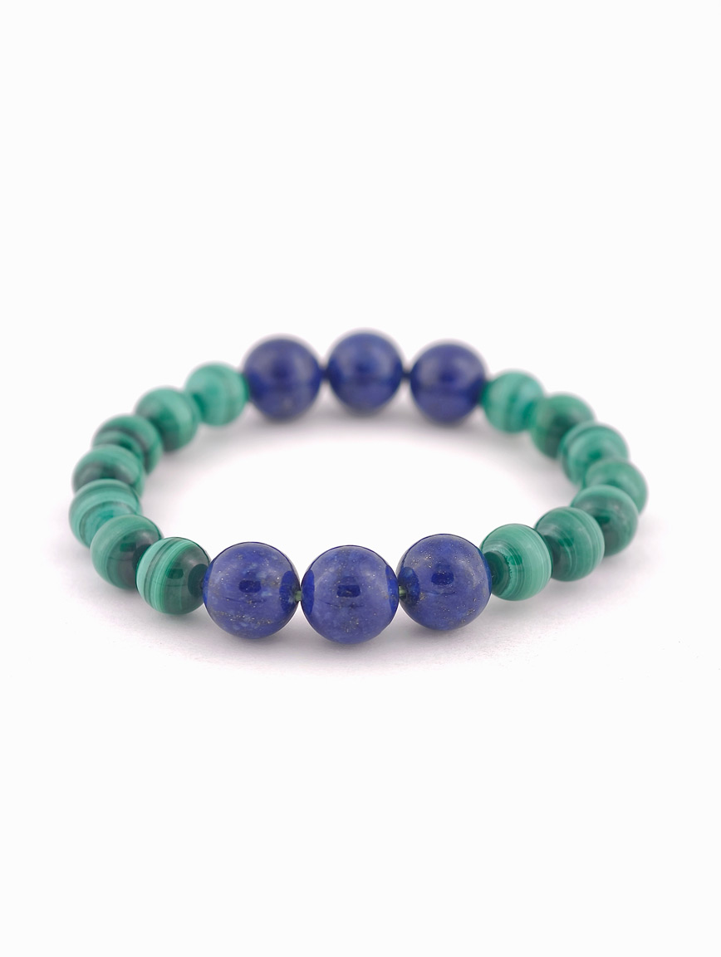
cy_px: 478
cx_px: 360
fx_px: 2660
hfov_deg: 15.4
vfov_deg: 20.4
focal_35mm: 96
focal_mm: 22.48
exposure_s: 1/161
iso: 125
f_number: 2.67
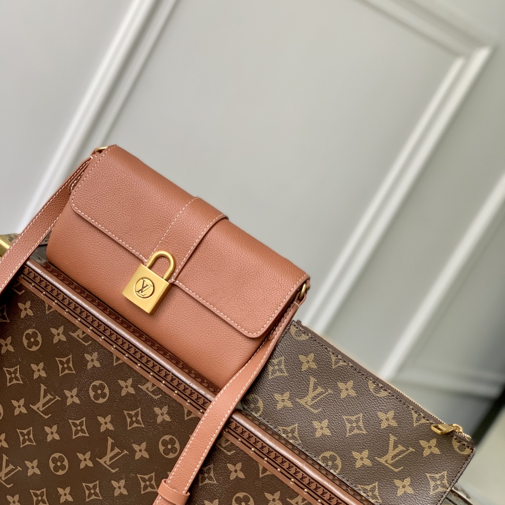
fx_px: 1023
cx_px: 251
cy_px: 233
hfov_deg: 27.7
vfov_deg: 27.7
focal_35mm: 62
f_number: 2.4
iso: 125
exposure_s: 1/117
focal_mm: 6
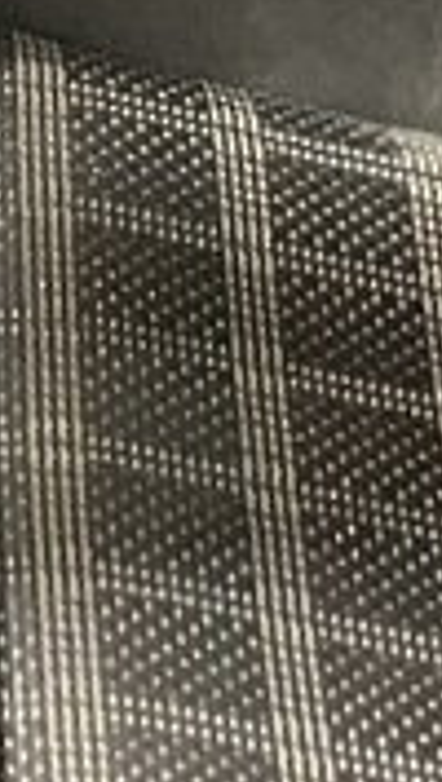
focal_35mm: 248
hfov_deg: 4.8
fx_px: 5150
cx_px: -663
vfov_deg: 8.3
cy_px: -685
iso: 640
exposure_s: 1/30
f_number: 1.8
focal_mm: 3.99
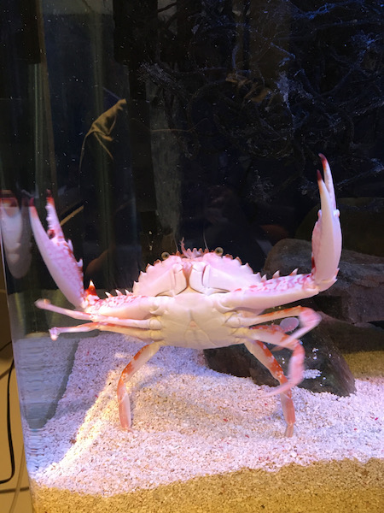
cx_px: 192
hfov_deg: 48.2
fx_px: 429
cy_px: 256
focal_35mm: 29
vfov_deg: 61.7
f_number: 2.2
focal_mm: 4.15
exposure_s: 1/20
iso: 200
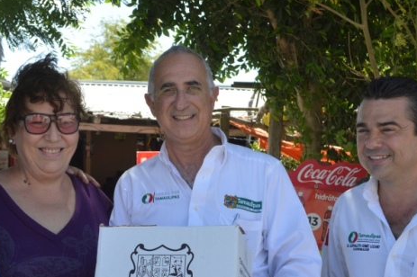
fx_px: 660
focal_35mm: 57
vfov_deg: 23.4
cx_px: 177
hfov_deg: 35.0
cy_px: 220
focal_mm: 22
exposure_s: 1/160
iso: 100
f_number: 6.3
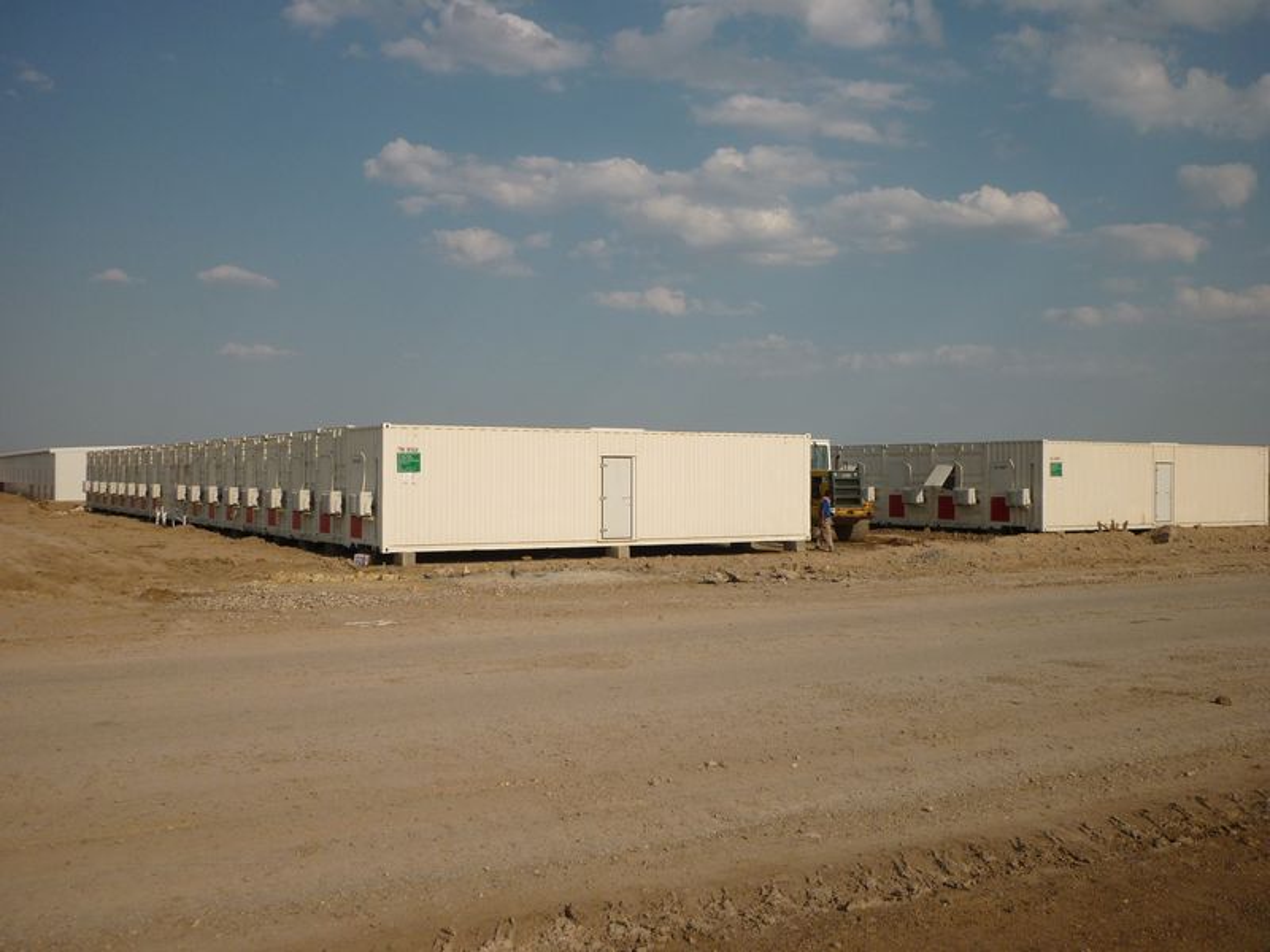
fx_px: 1211
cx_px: 635
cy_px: 476
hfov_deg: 55.4
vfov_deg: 42.9
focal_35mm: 33
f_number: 8
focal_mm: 5.5
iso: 100
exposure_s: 1/500
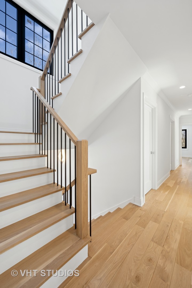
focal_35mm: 14
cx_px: 96
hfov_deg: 81.2
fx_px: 112
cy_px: 144
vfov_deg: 104.3
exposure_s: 1/10
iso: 200
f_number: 9.5
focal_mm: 14
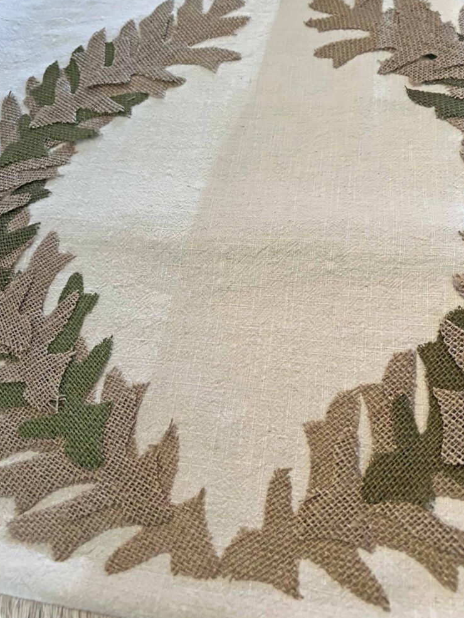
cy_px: 306
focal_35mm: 27
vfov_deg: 65.3
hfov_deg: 51.4
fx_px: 482
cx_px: 232
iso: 500
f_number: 1.5
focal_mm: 5.7
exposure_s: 1/40
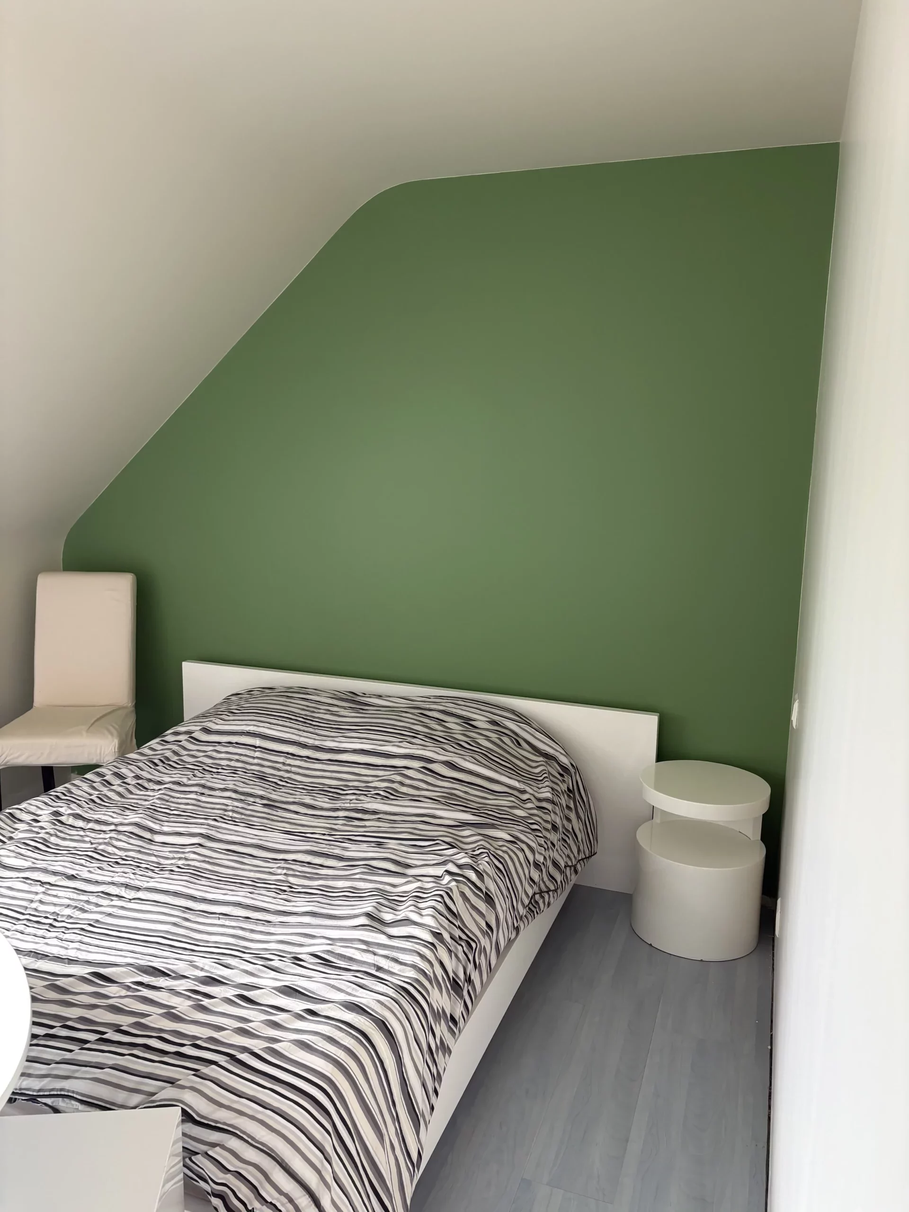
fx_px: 910
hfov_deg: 53.1
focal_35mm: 26
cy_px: 606
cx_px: 454
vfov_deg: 67.3
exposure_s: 1/121
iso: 125
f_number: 1.6
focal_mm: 5.96
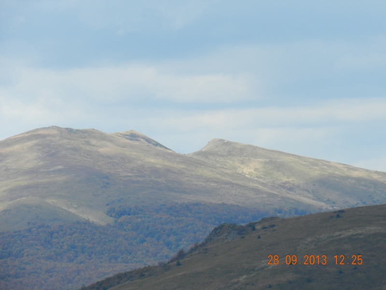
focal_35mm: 372
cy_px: 145
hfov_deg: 5.3
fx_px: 4148
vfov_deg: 4.0
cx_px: 193
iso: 160
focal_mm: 66.1
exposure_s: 1/400
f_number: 5.6
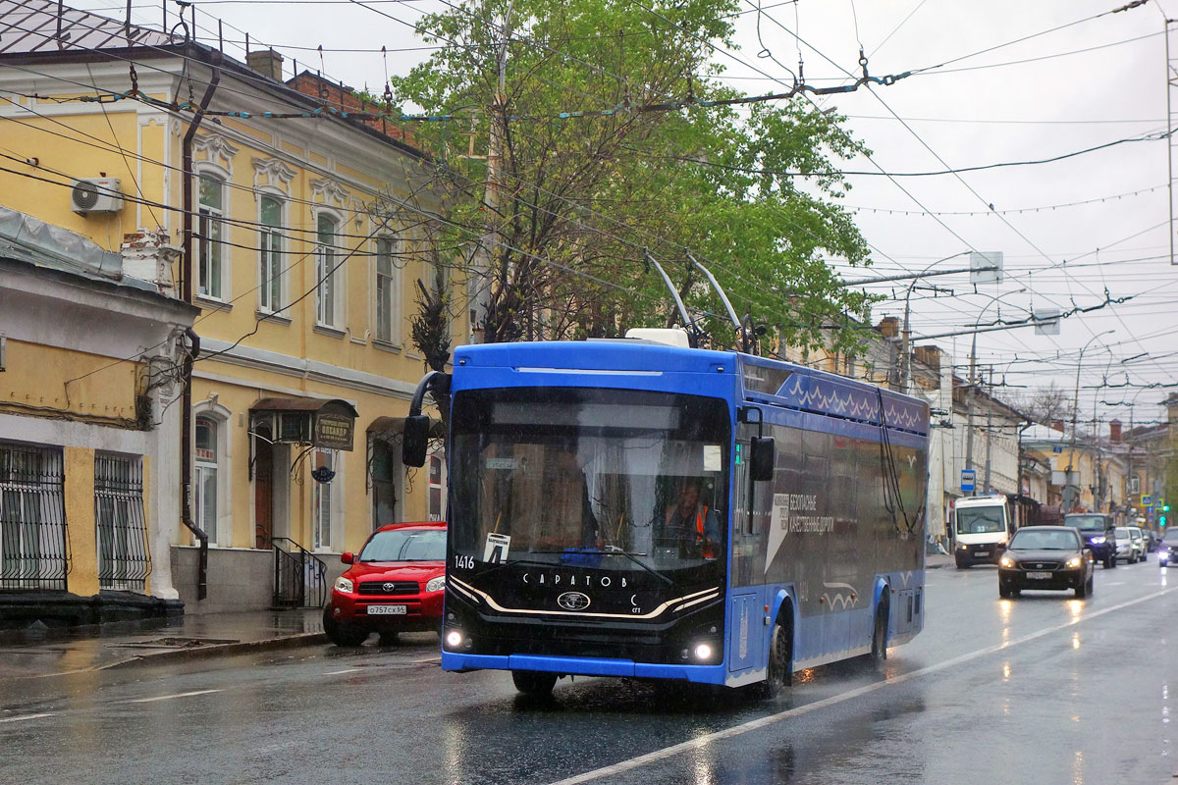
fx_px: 2847
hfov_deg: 23.4
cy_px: 392
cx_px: 589
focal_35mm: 87
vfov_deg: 15.7
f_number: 4.5
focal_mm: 32.17
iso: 400
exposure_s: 1/500
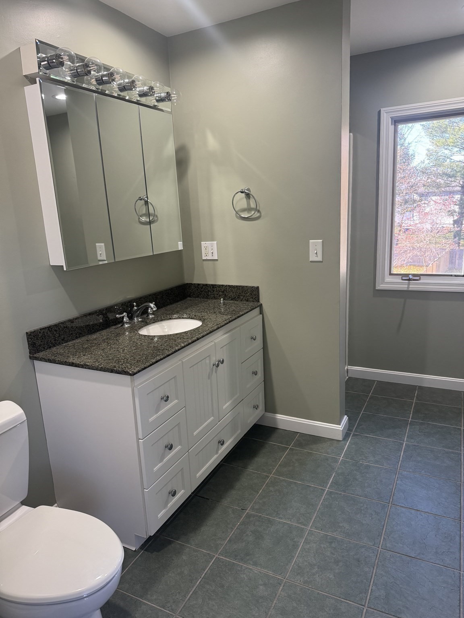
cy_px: 309
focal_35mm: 24
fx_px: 429
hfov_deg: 56.8
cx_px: 232
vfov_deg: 71.6
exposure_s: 1/120
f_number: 1.78
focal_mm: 6.76
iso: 200
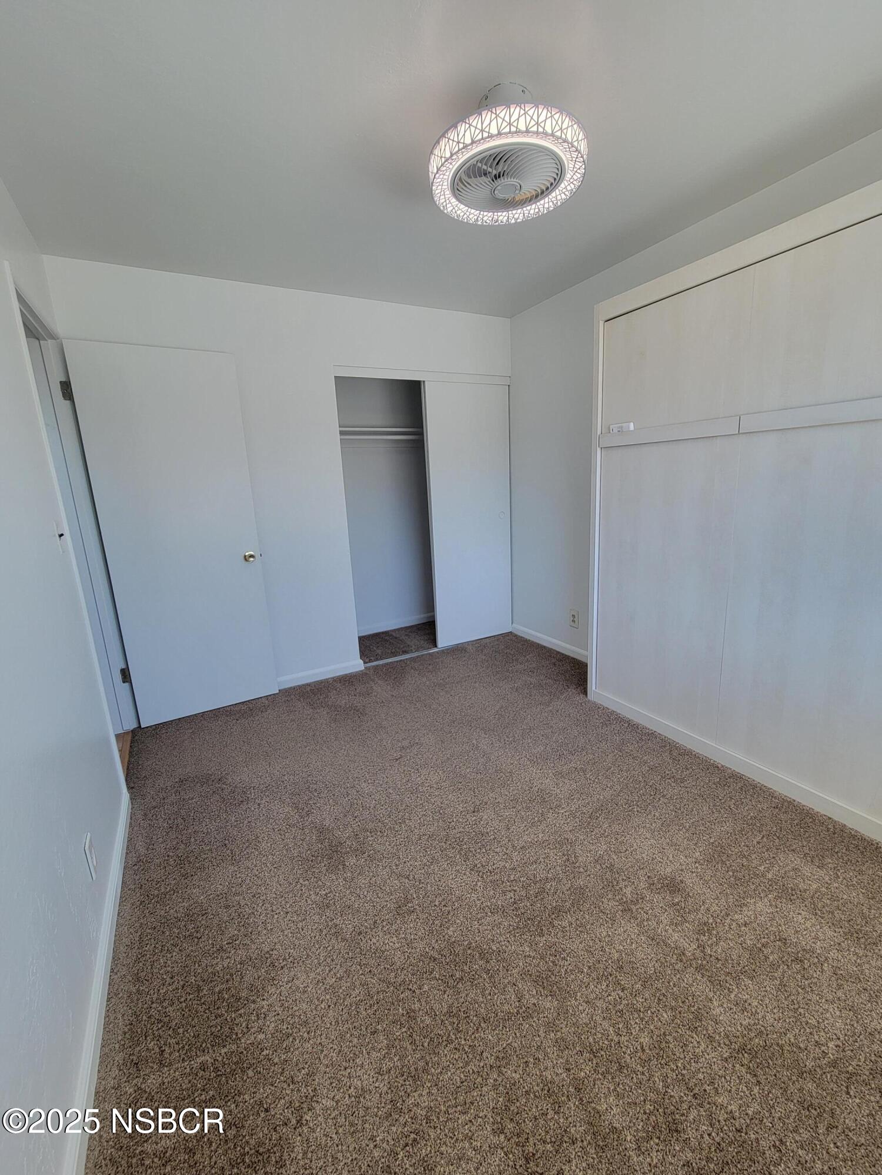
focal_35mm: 13
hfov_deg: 89.9
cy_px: 588
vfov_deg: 106.2
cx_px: 441
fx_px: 442
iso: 80
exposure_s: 1/120
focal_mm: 2.2
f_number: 2.2
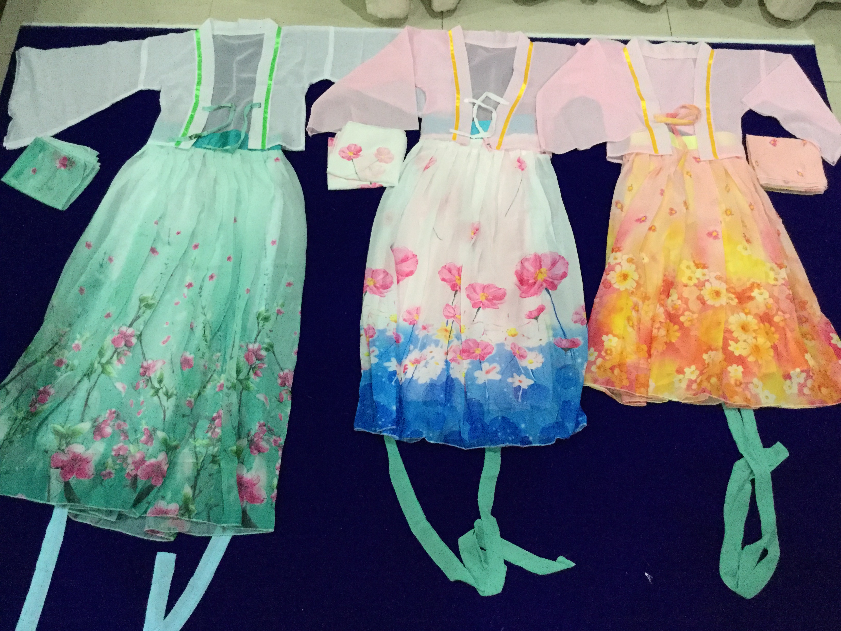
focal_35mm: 31
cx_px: 420
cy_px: 316
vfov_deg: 45.4
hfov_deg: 58.4
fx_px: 753
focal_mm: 3.3
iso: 320
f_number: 2.4
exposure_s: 1/17
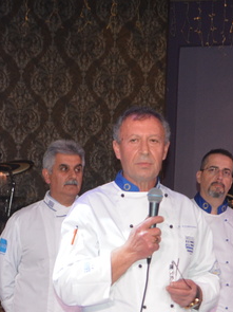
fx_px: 898
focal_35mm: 100
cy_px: 308
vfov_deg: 19.1
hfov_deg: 14.8
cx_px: 145
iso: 640
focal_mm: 20
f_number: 3.8
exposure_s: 1/60
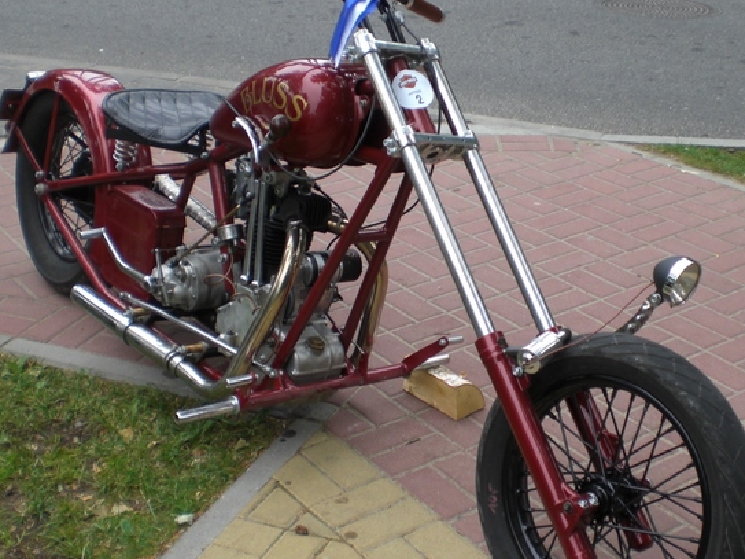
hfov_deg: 34.3
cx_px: 413
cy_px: 269
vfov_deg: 26.1
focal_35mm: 56
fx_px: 1205
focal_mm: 6.3
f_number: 3.1
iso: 50
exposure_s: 1/100
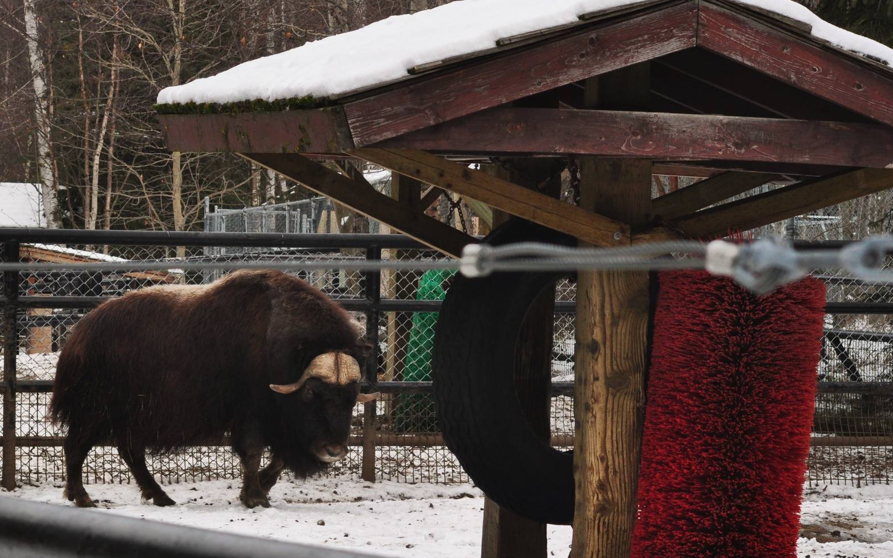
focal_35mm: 108
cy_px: 260
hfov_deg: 19.3
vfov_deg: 12.1
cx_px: 445
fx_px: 2628
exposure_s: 1/125
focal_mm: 70
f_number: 9
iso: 400
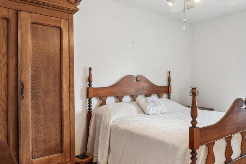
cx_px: 193
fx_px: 198
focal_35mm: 29
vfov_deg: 44.9
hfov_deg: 59.2
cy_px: 89
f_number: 8
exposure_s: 1/6
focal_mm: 14
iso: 400
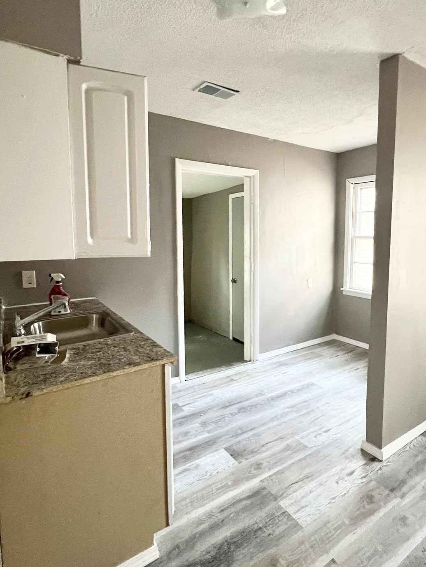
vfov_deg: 84.6
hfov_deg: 68.3
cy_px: 268
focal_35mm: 19
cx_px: 245
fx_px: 312
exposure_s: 1/60
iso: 500
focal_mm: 1.57
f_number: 1.8
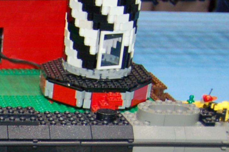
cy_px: 174
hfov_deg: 13.6
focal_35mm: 136
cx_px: -175
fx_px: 864
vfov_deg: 9.9
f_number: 3.8
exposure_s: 1/60
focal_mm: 22
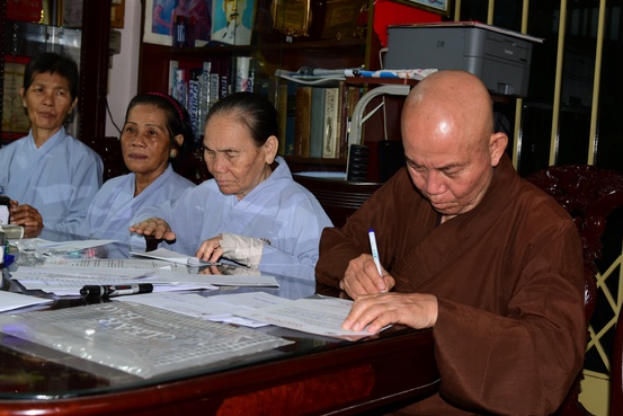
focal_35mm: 47
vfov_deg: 28.7
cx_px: 327
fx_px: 814
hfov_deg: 41.9
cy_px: 191
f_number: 5
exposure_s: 1/80
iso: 500
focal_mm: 40
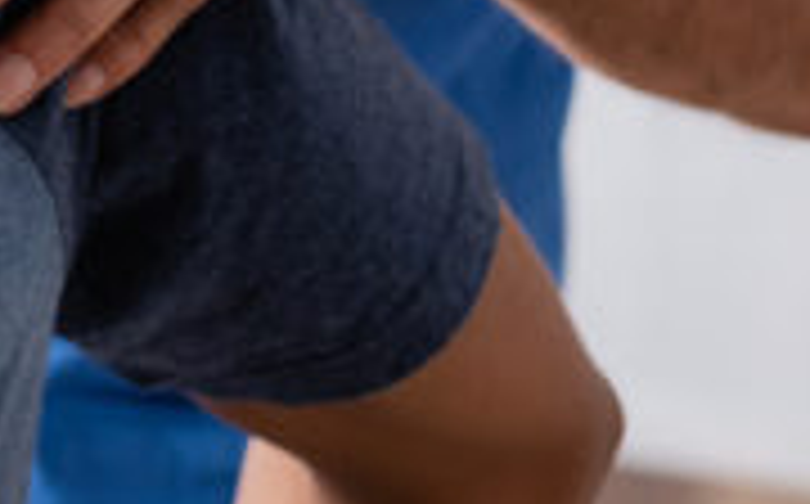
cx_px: -326
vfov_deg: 10.1
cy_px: -340
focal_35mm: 124
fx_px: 2734
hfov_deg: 15.8
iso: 125
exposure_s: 1/200
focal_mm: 35
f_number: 2.8
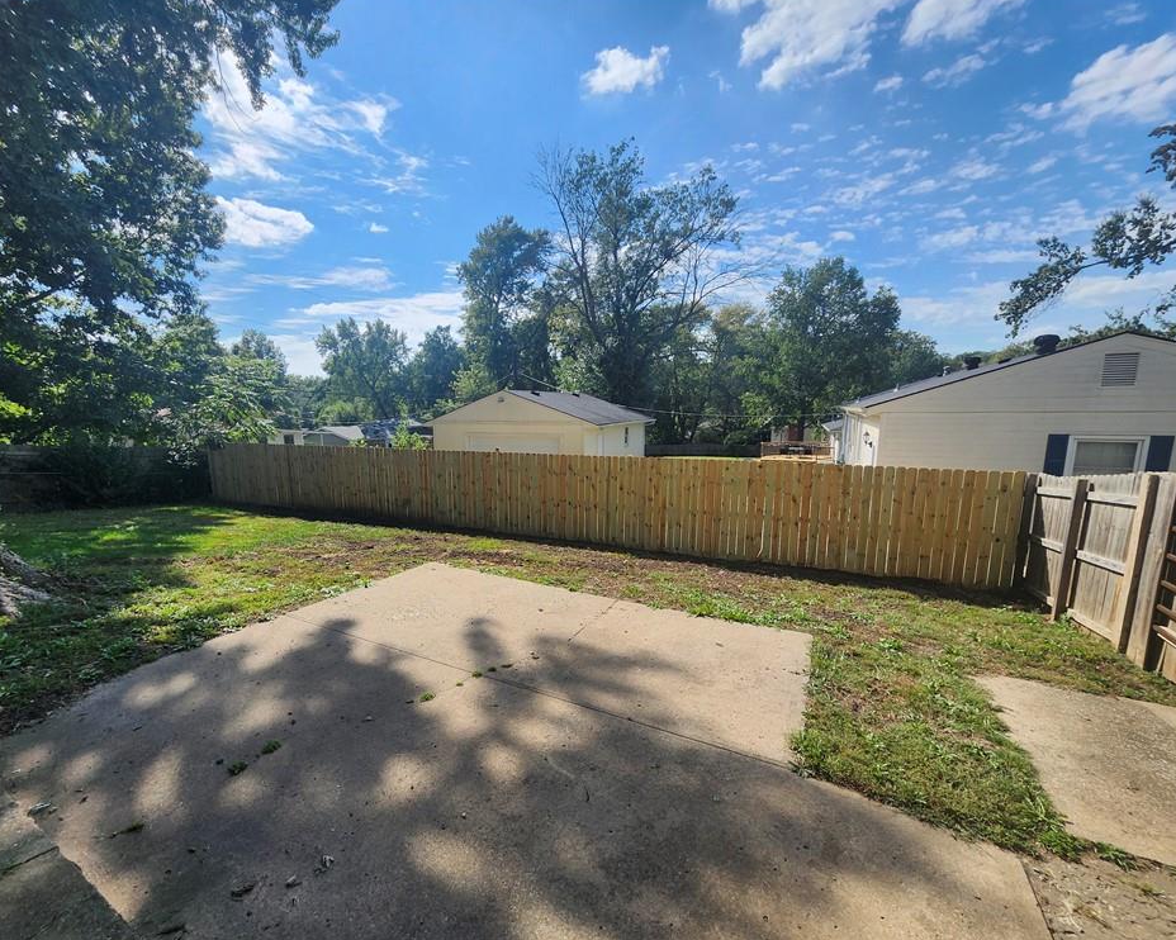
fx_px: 487
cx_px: 558
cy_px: 476
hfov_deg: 100.6
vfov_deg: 88.0
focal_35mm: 14
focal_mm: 1.74
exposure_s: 1/2077
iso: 40
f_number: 2.2
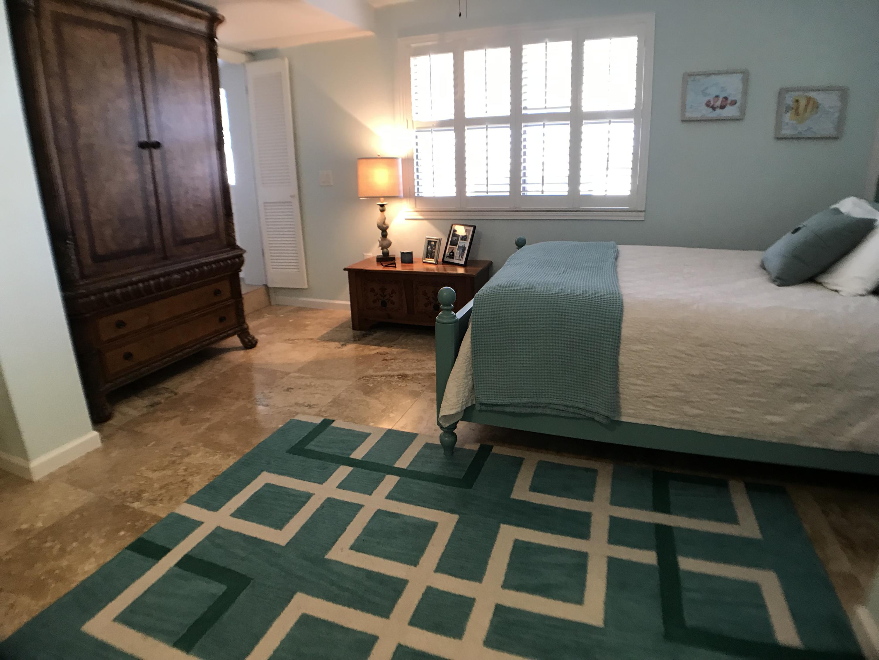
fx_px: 711
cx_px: 440
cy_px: 330
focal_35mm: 28
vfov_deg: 49.7
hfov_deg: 63.4
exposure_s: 1/17
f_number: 1.8
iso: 40
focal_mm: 3.99
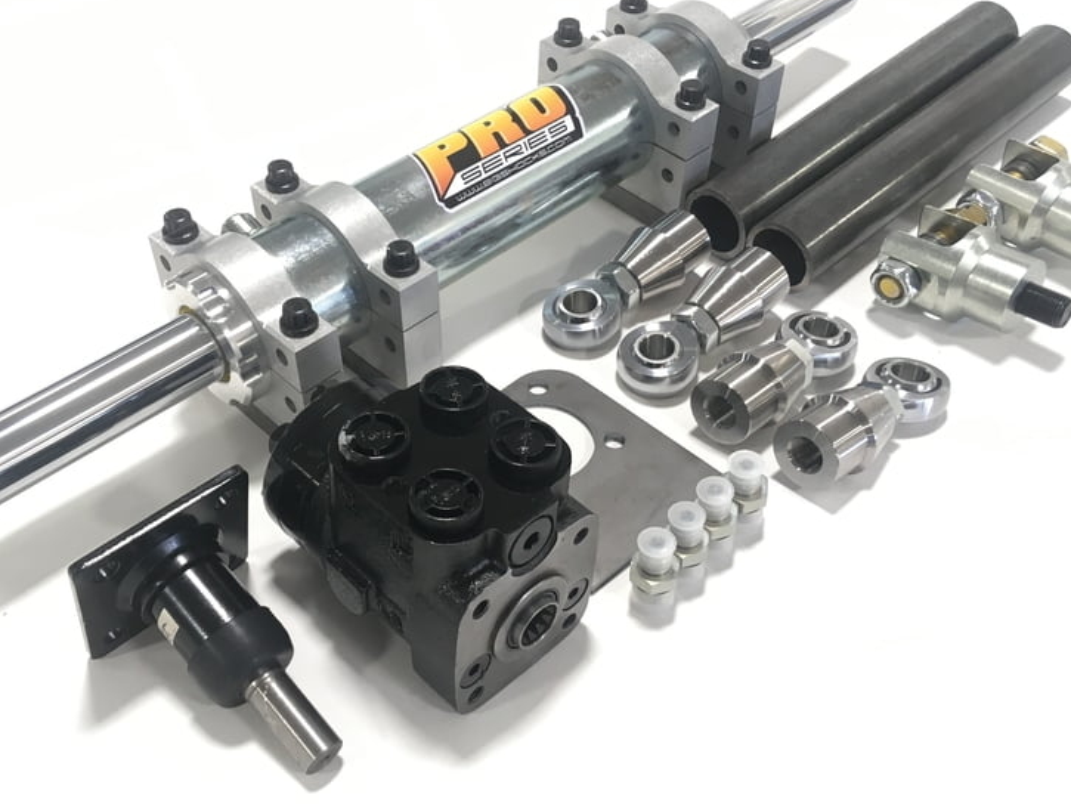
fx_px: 1176
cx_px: 501
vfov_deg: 37.7
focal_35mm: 38
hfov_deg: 48.9
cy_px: 386
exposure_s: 1/30
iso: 32
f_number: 2.2
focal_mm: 4.15
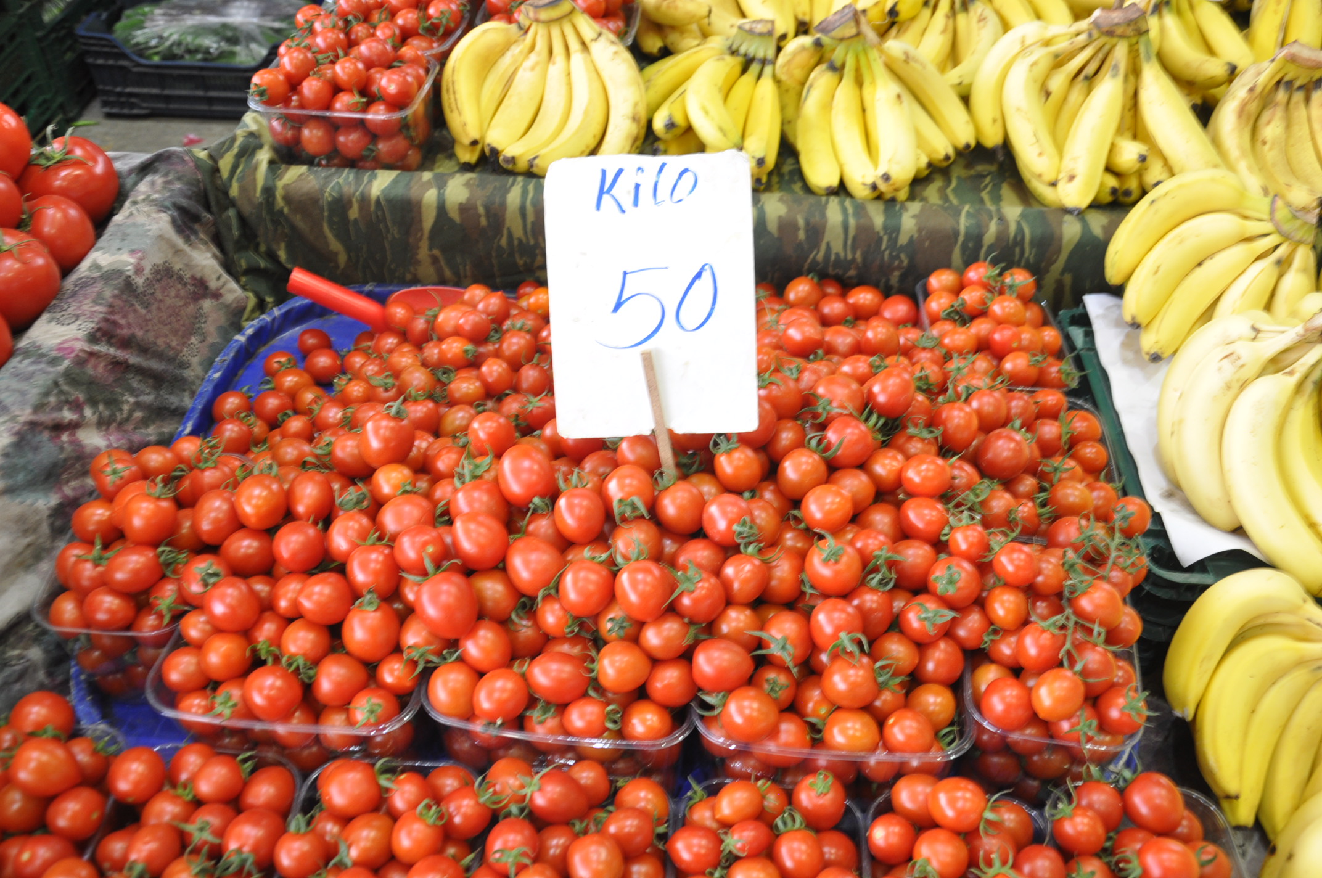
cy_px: 439
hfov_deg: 53.2
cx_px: 661
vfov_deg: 36.8
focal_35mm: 36
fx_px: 1320
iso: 400
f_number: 4.5
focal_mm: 24
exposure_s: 1/20
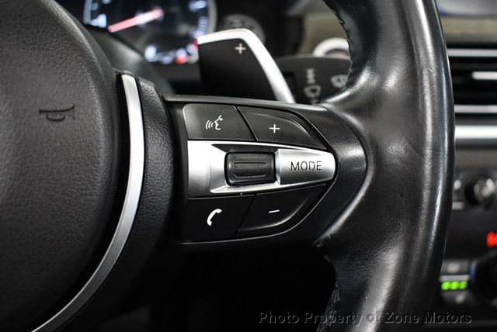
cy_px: 166
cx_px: 248
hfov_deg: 46.4
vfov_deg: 32.0
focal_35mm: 42
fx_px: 580
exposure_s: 1/100
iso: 3200
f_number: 3.8
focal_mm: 21
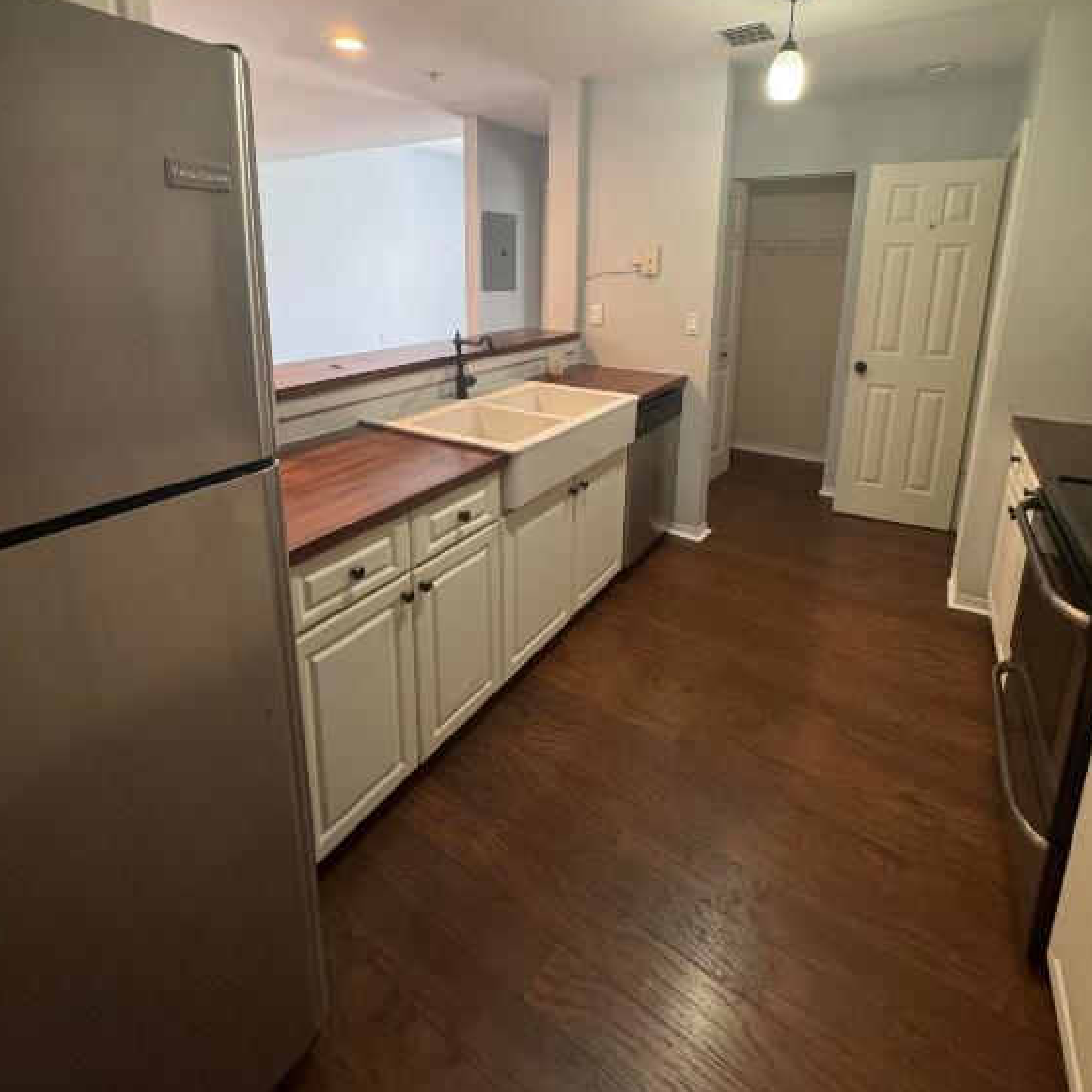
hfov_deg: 84.0
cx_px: 555
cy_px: 381
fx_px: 607
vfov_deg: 81.6
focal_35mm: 17
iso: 320
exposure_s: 1/120
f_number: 2.2
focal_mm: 2.22
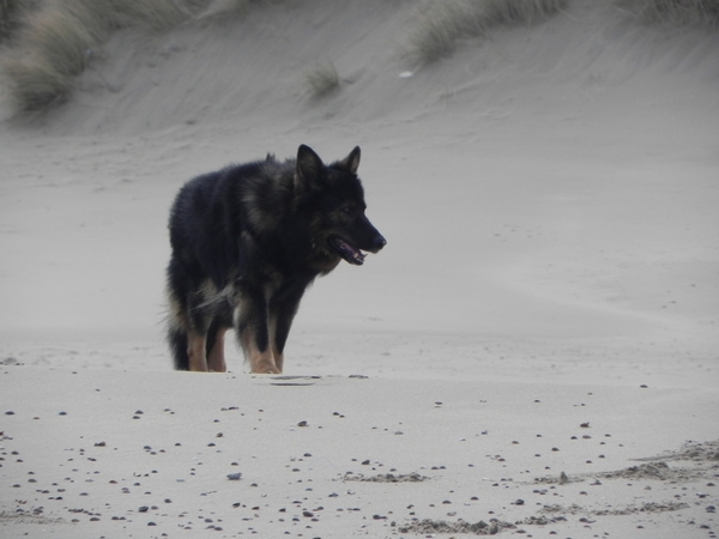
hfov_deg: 3.6
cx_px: 360
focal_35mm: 550
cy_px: 270
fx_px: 11424
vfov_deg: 2.7
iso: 160
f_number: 7.1
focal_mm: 97.8
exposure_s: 1/537
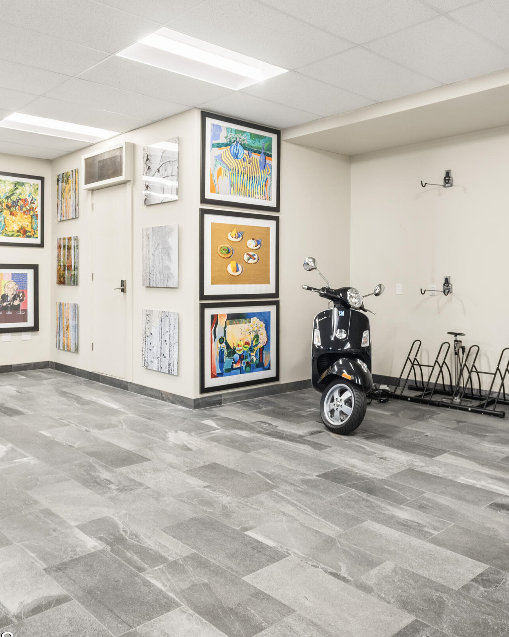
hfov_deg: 44.2
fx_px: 622
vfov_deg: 54.1
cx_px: 198
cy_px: 284
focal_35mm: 33
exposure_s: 1/4
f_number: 7.1
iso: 500
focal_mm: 19
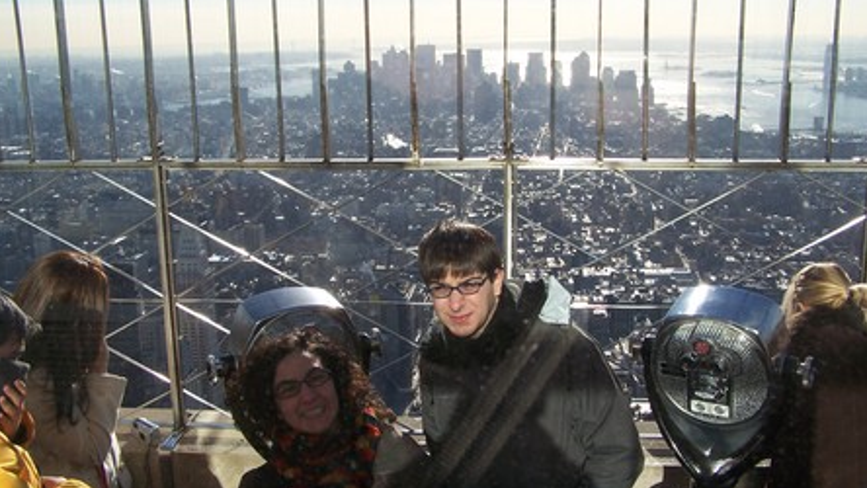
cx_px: 435
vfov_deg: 28.4
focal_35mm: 42
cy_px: 234
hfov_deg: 48.3
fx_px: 966
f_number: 4
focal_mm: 6.3
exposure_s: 1/800
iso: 80
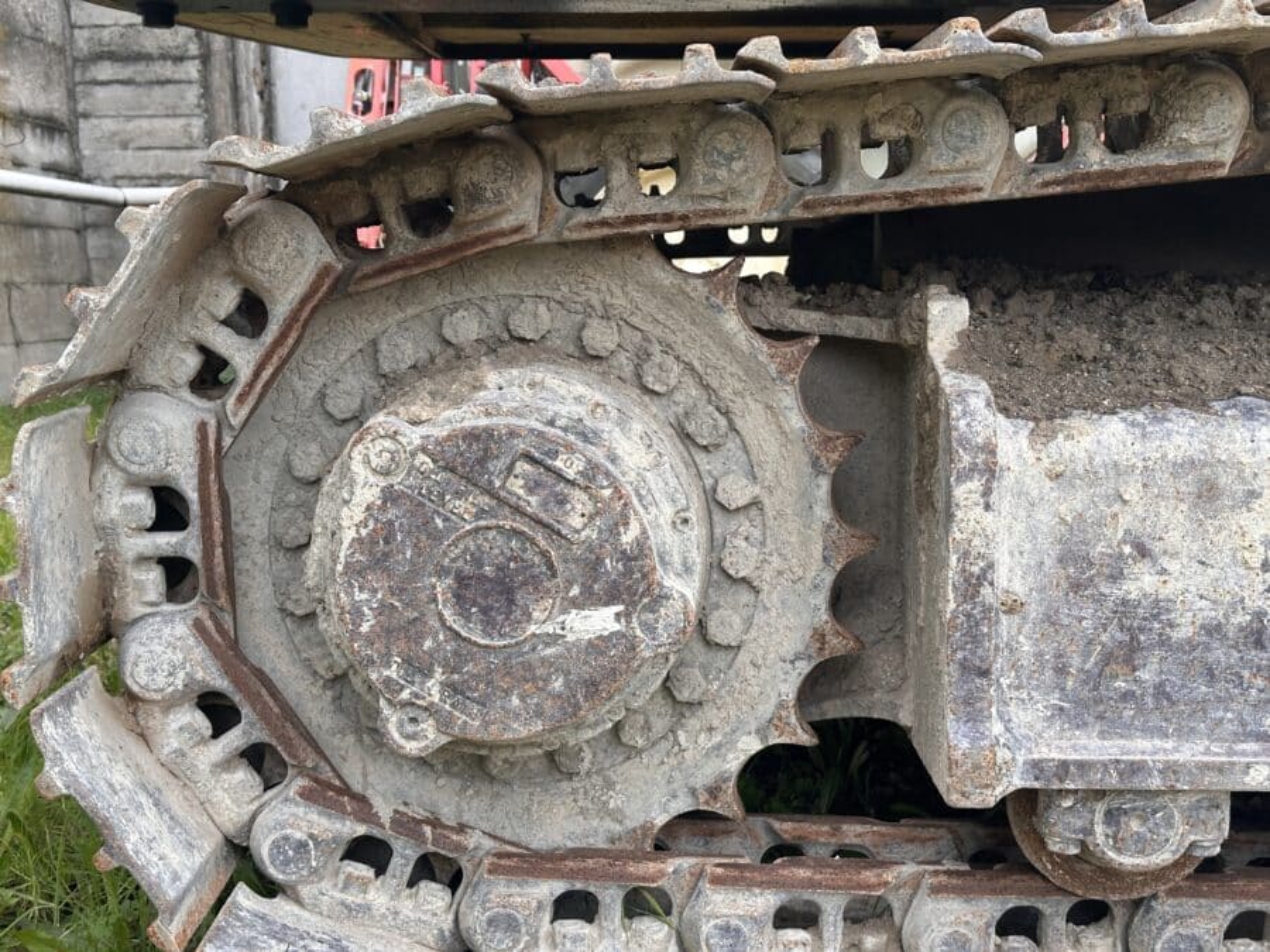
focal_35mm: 48
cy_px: 476
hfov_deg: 39.7
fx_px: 1761
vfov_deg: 30.3
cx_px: 635
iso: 64
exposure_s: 1/253
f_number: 1.78
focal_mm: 6.86
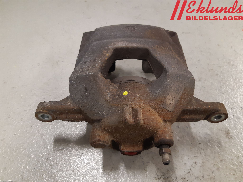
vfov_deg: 53.1
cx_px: 122
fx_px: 183
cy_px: 91
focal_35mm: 26
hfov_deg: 67.3
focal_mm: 3.93
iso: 200
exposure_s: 1/50
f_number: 1.7
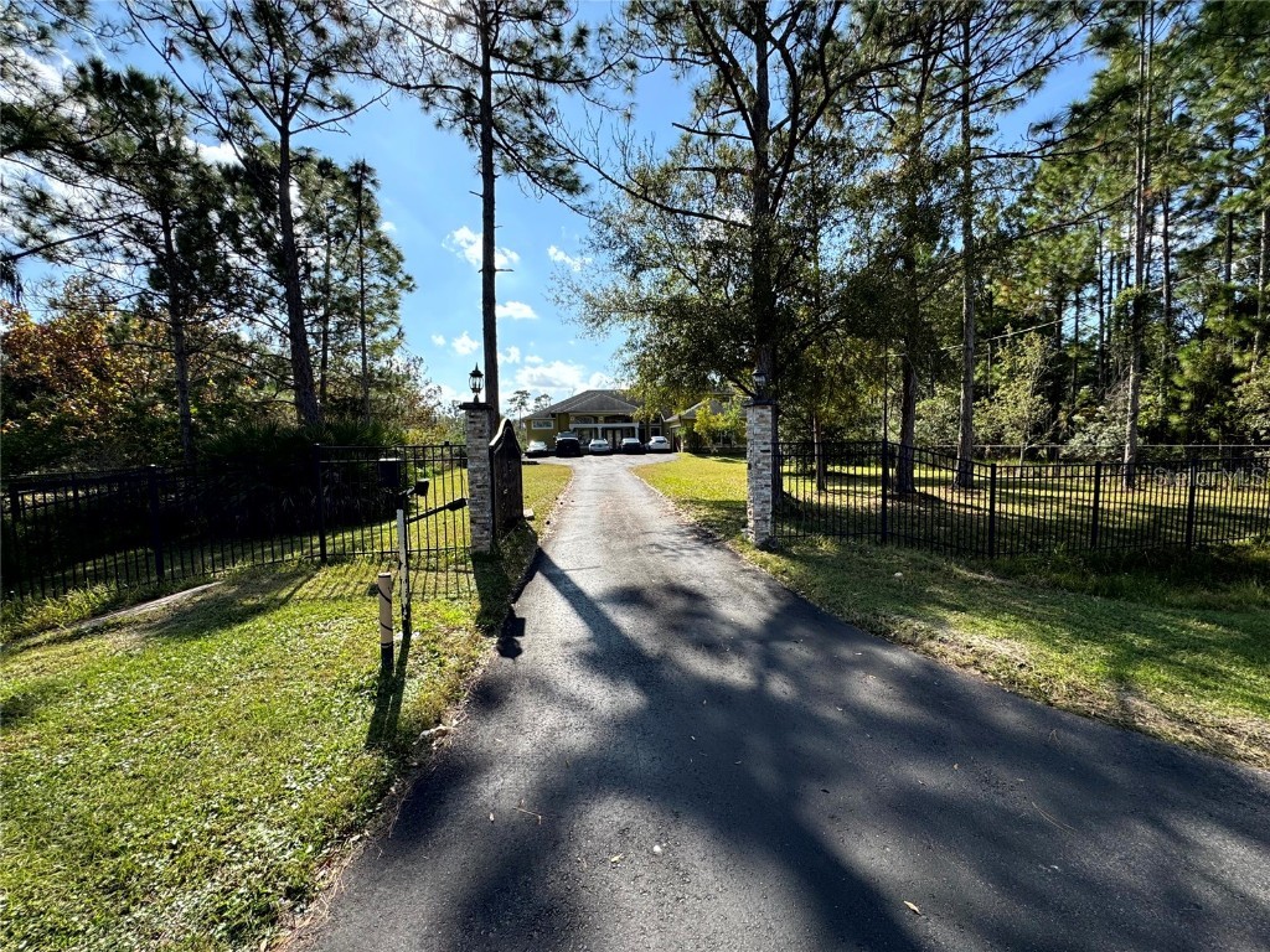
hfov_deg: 102.1
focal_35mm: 14
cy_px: 476
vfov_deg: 85.7
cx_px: 635
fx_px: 514
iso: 50
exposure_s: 1/1395
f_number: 2.2
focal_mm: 2.22
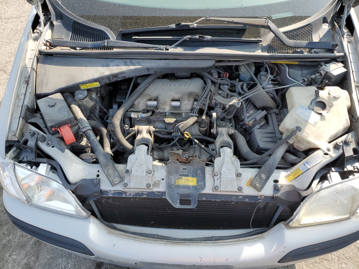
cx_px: 180
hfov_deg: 67.3
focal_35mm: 26
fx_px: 270
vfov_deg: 53.1
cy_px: 134
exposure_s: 1/714
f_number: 1.5
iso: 50
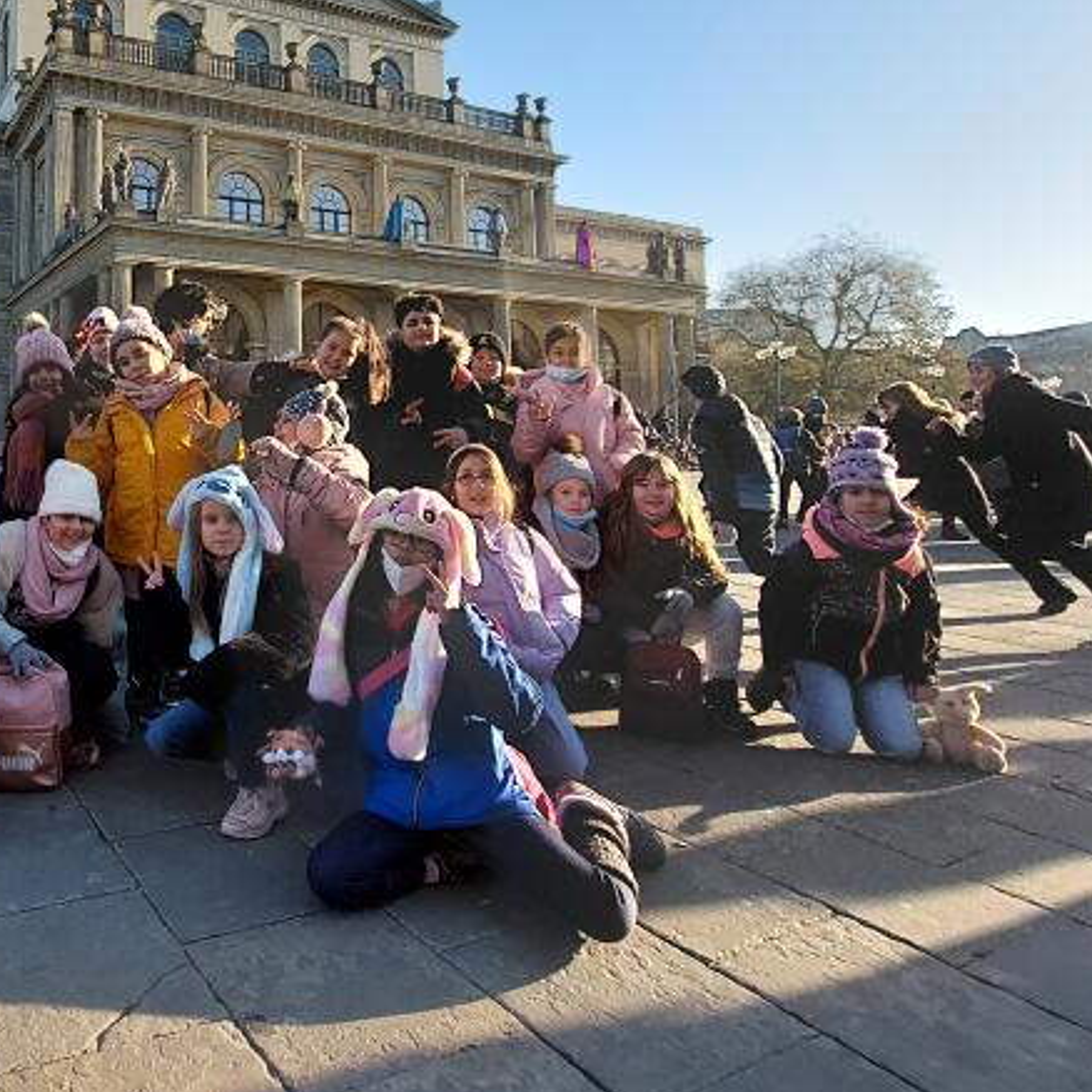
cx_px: 165
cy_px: 381
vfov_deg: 70.4
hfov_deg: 63.4
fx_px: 749
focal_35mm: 21
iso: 50
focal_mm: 1.74
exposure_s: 1/273
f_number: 2.2
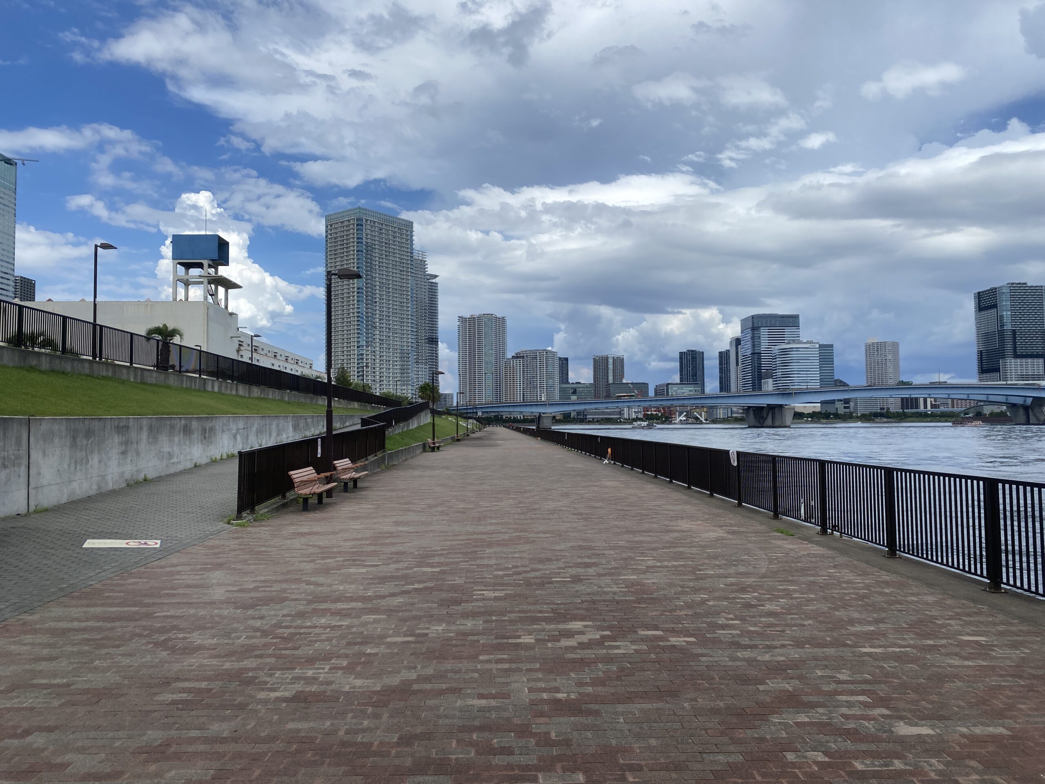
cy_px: 392
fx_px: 785
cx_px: 522
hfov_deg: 67.3
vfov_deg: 53.1
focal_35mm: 26
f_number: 1.8
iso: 32
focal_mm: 4.25
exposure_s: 1/5236
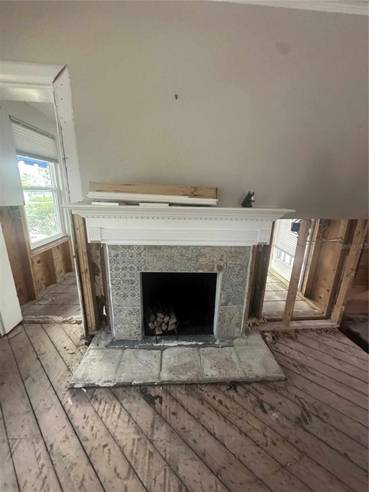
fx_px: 199
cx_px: 184
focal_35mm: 14
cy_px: 246
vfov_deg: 102.1
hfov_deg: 85.7
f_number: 2.2
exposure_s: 1/60
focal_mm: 2.22
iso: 500
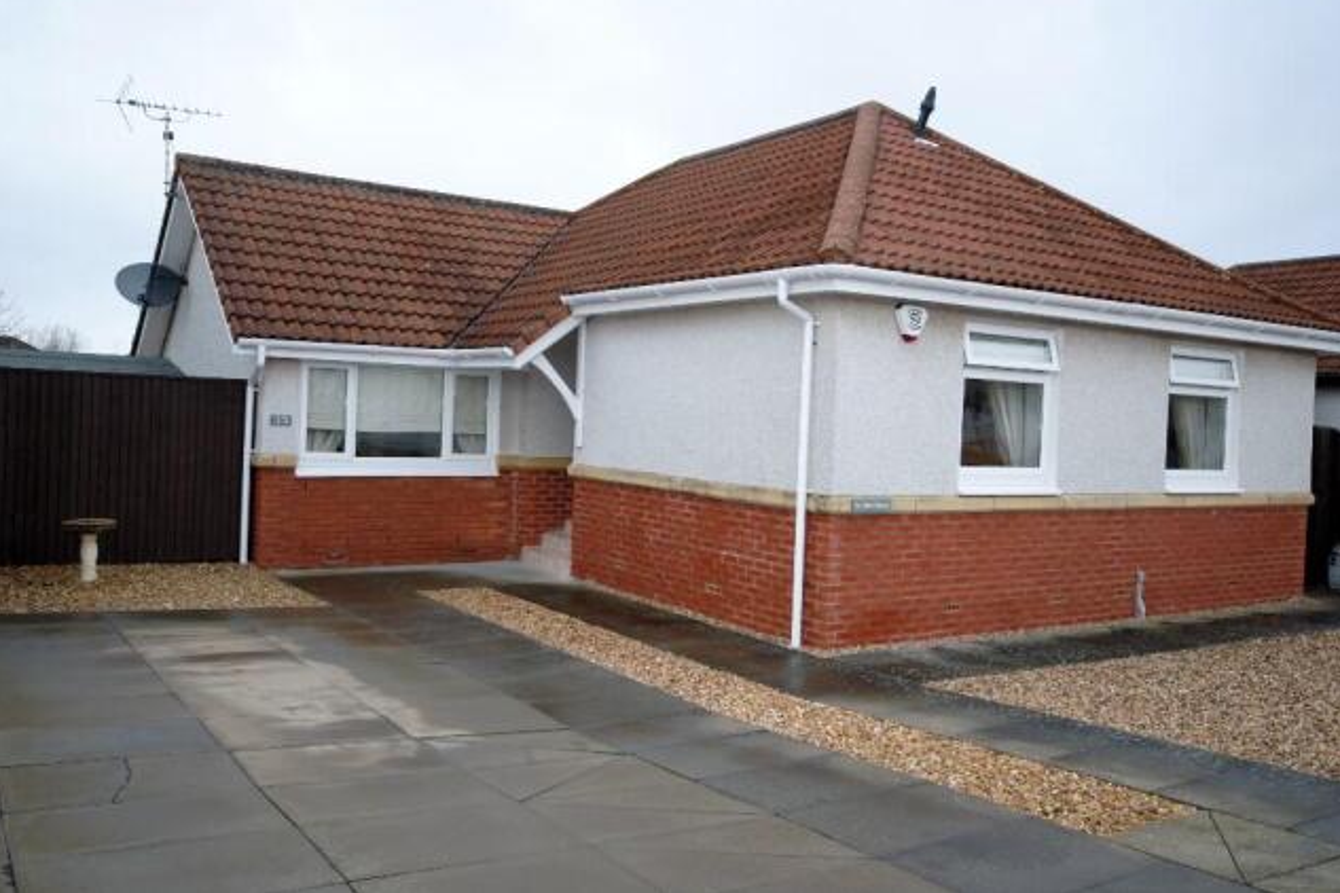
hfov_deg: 60.3
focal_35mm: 31
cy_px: 435
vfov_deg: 42.3
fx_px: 1154
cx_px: 685
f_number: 5.6
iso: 200
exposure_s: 1/60
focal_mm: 20
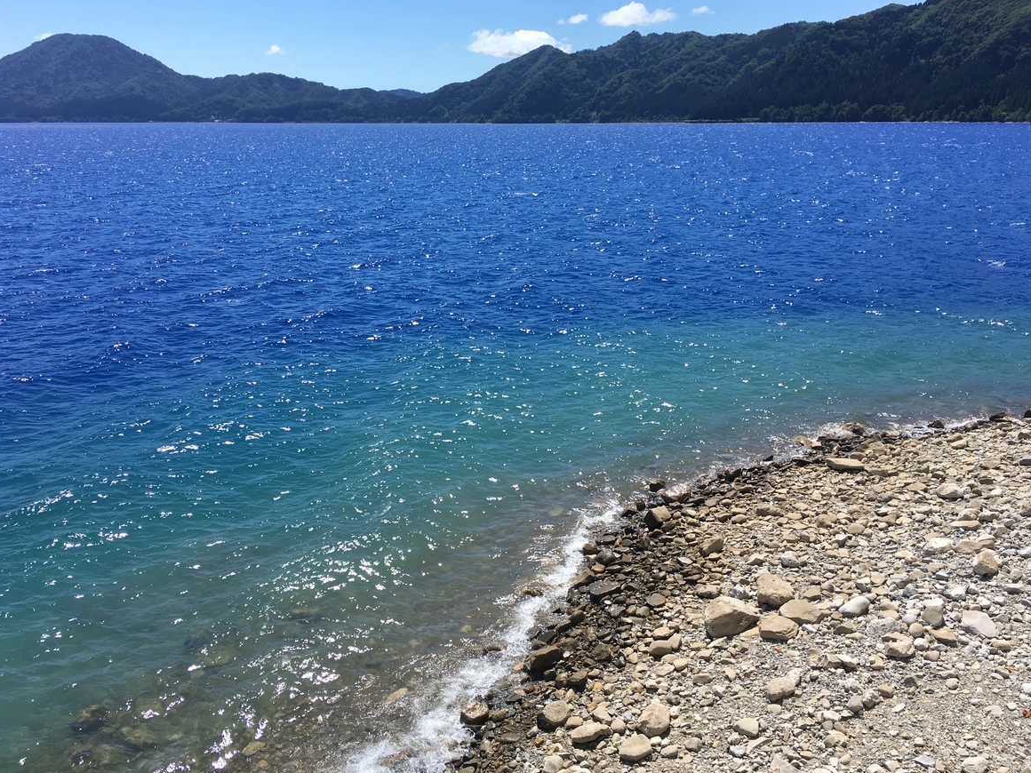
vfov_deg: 46.8
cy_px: 379
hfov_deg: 60.0
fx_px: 894
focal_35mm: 30
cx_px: 502
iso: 25
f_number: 2.2
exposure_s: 1/1876
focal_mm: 4.15
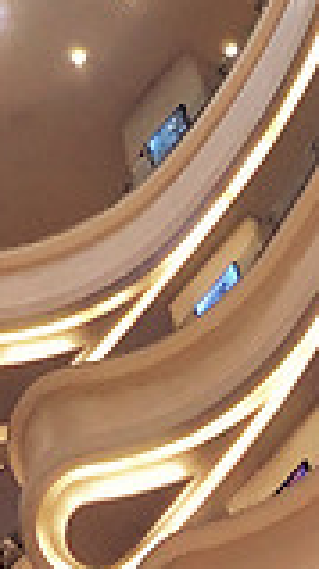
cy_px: -918
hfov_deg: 7.1
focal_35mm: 170
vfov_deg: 10.4
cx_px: -68
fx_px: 2566
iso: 40
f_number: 2.2
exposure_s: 1/33
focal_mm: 4.15
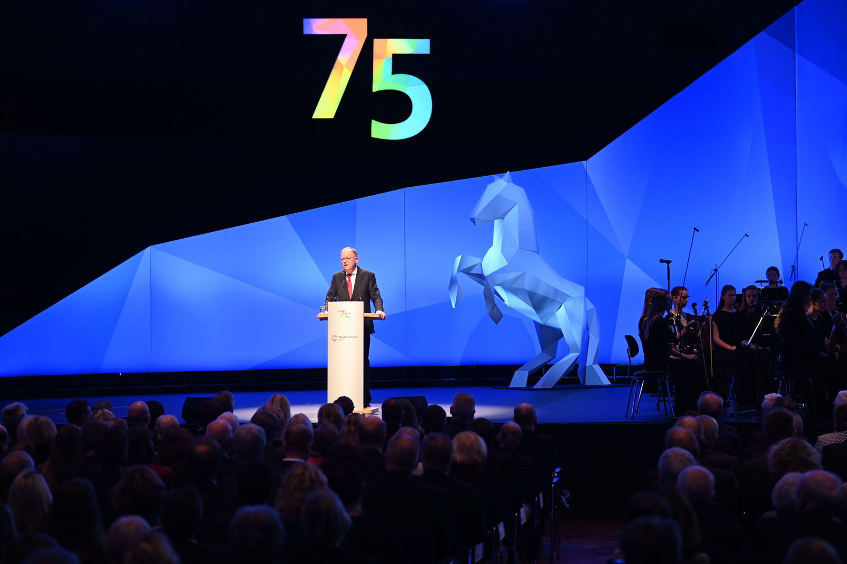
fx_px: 1999
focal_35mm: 85
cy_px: 282
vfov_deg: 16.1
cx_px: 424
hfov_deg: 23.9
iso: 2000
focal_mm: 85
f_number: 2.5
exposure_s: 1/250
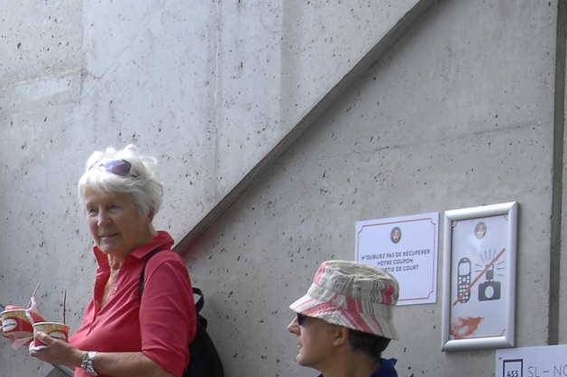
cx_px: -143
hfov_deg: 10.9
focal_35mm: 185
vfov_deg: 7.3
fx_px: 2913
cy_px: 505
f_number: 10
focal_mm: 40
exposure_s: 1/45
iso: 200
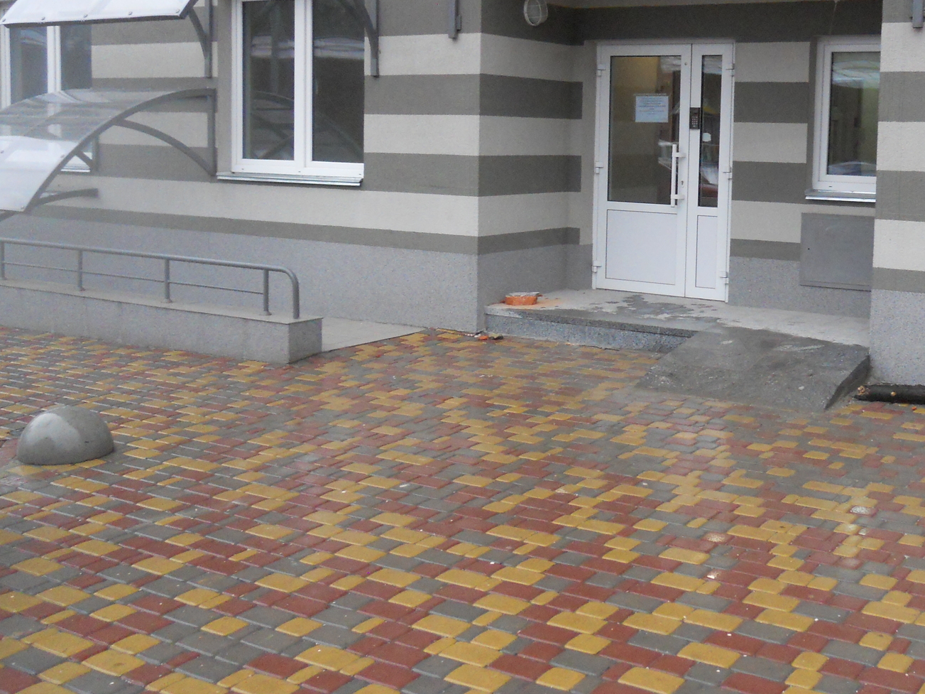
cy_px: 199
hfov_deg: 42.3
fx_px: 1176
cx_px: 625
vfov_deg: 32.4
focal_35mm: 44
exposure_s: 1/125
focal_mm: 5
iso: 500
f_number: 2.7
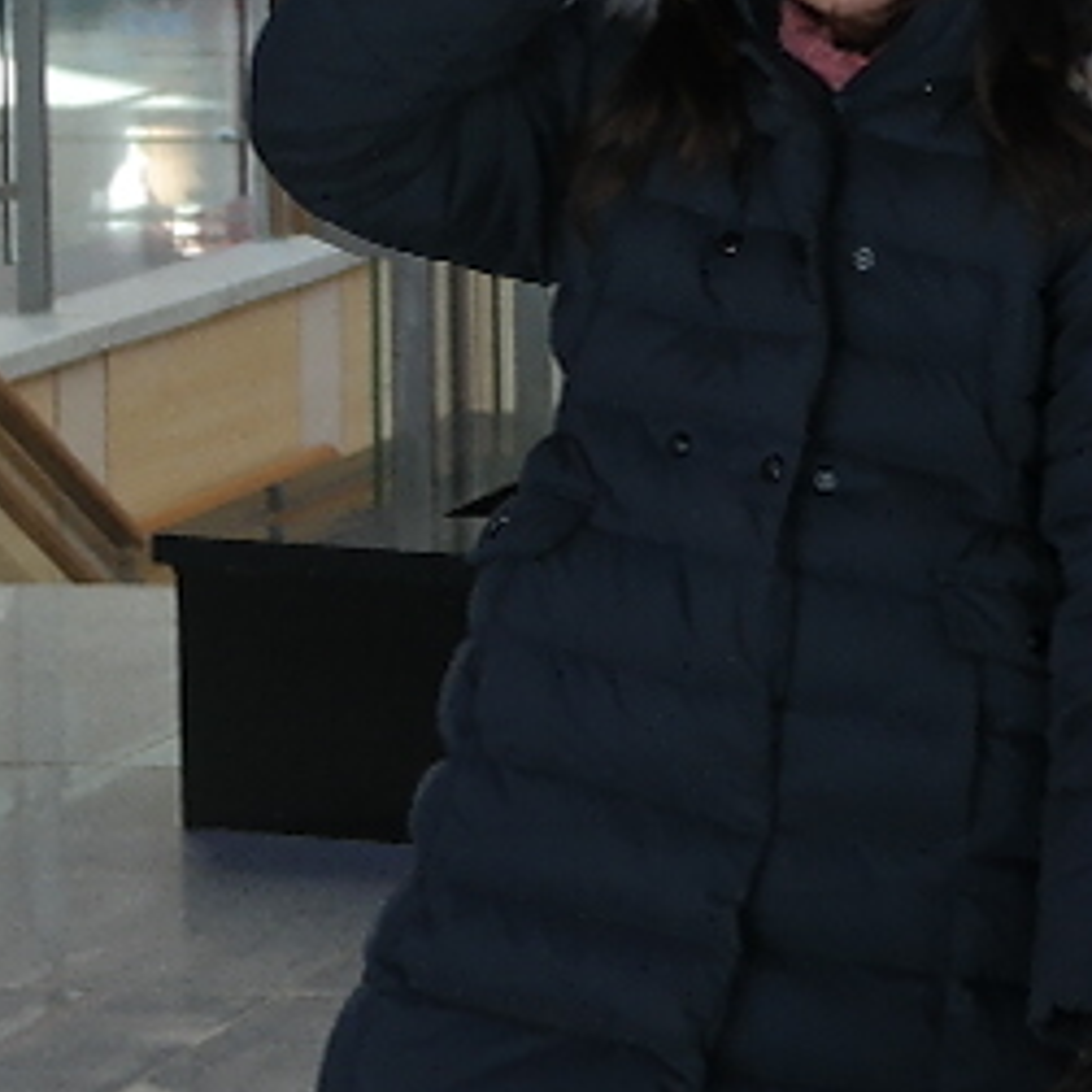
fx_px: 7531
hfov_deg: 7.7
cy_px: 265
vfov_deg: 8.3
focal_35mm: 211
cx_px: 2558
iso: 200
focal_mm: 24
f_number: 3.5
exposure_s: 1/50
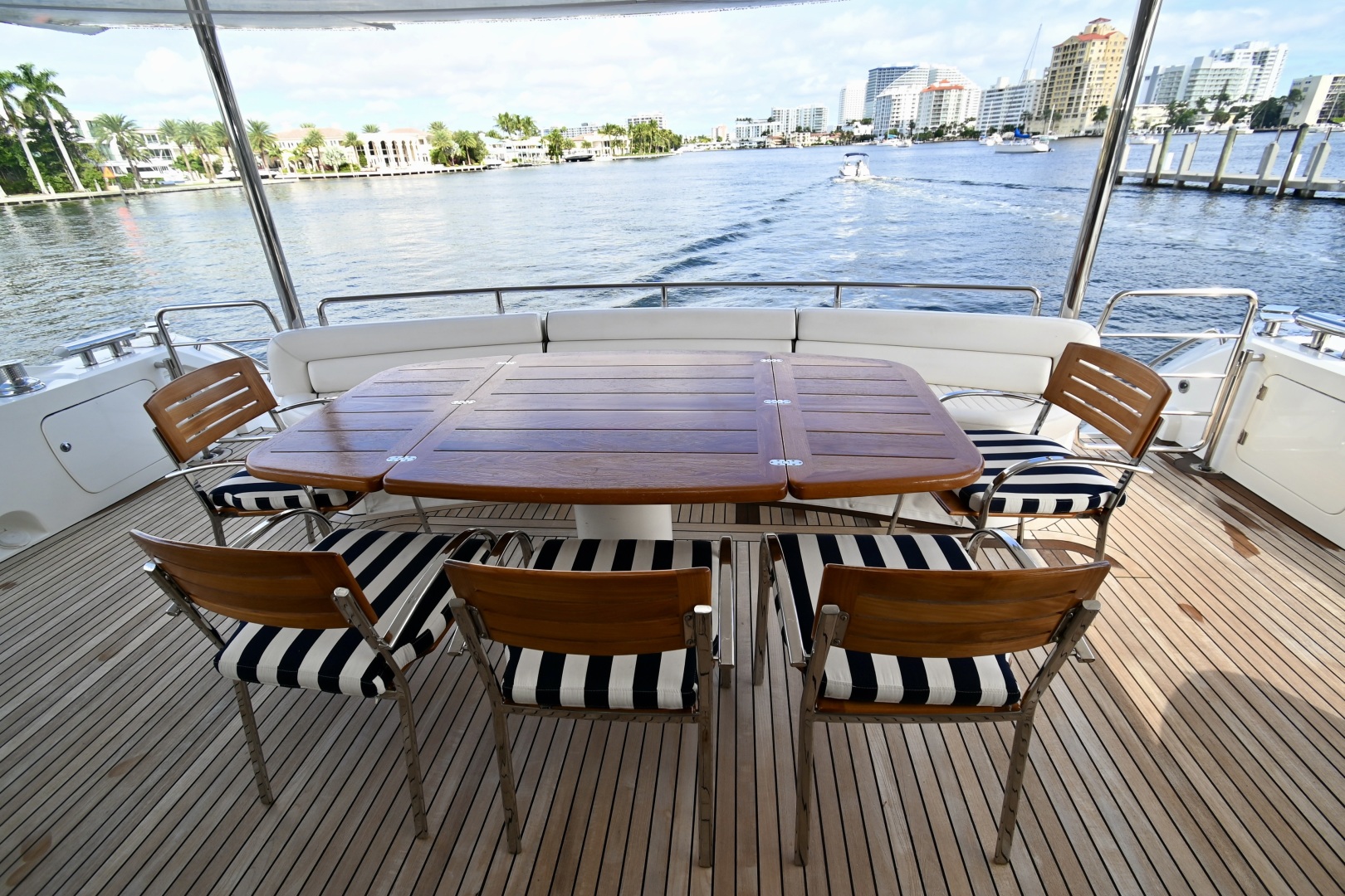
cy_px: 448
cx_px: 672
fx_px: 560
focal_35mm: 15
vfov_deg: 77.3
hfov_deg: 100.4
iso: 140
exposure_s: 1/250
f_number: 5.6
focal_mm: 10
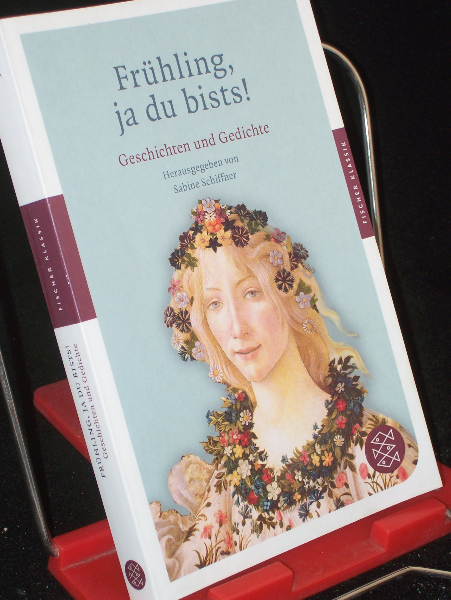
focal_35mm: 93
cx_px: 201
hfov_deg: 15.9
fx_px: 1614
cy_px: 303
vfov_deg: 21.1
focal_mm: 13.6
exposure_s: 1/80
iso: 80
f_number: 4
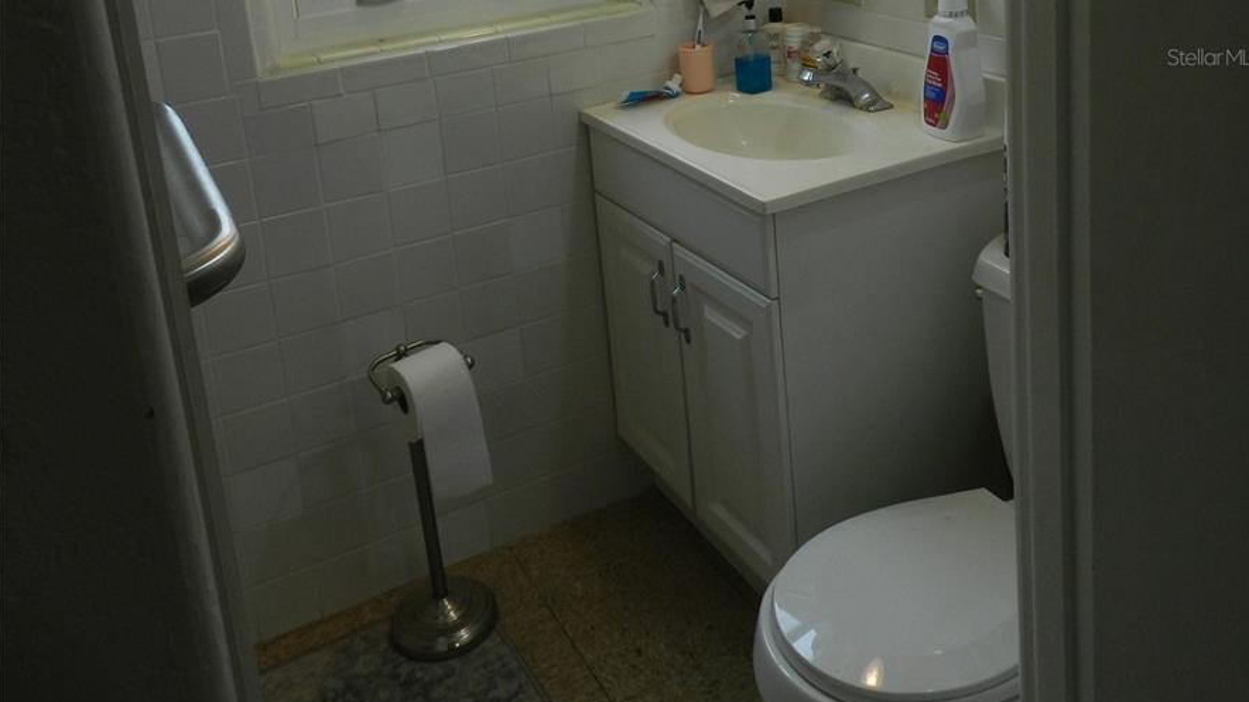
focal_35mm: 34
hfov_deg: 58.0
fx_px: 1126
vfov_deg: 32.7
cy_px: 56
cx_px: 632
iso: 160
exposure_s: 1/80
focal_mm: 4
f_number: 3.4
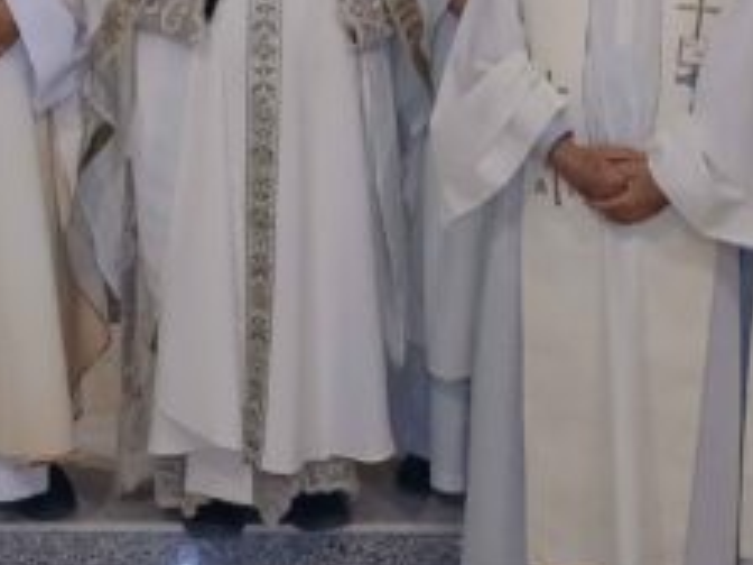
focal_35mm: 87
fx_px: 1893
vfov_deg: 16.5
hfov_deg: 22.4
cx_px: 225
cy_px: -32
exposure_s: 1/33.3
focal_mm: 3.98
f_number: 1.8
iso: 320
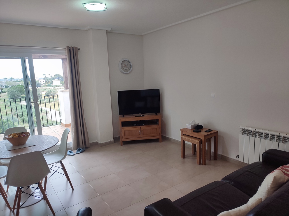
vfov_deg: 54.9
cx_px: 144
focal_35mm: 25
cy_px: 108
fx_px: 209
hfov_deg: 69.4
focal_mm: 6.04
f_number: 1.9
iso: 58
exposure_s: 1/33
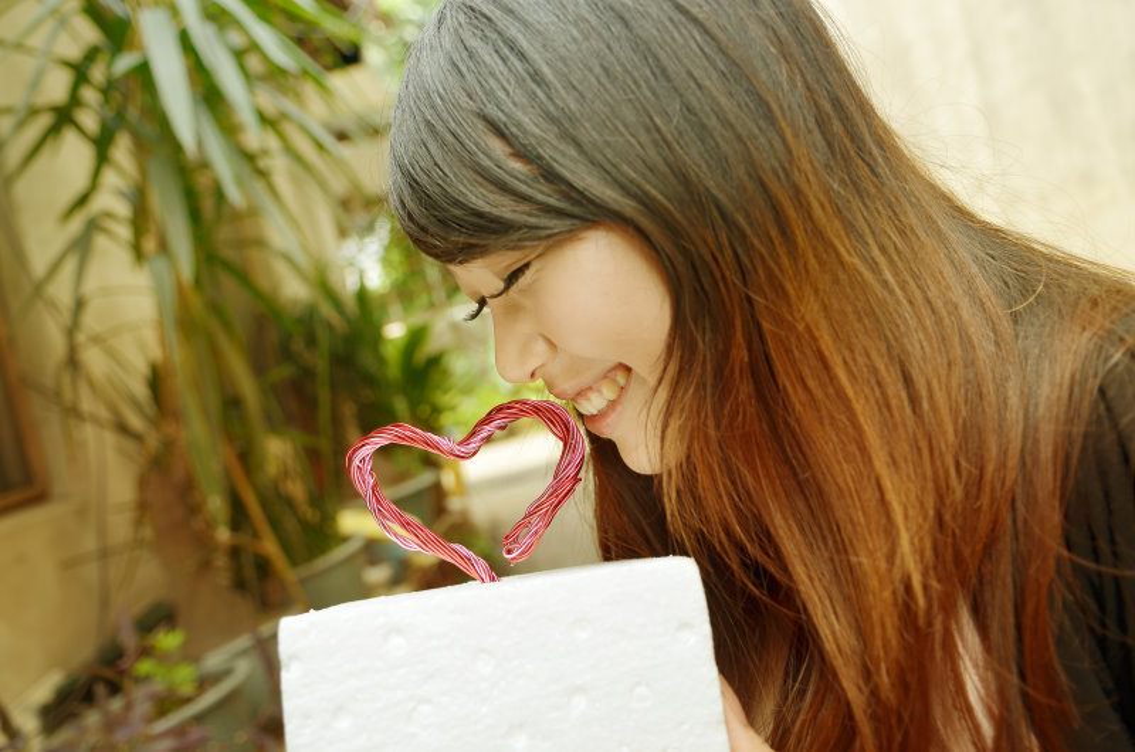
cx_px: 568
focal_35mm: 30
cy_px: 376
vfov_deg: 43.4
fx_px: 944
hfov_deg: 62.0
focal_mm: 20
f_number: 3.2
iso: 100
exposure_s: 1/320
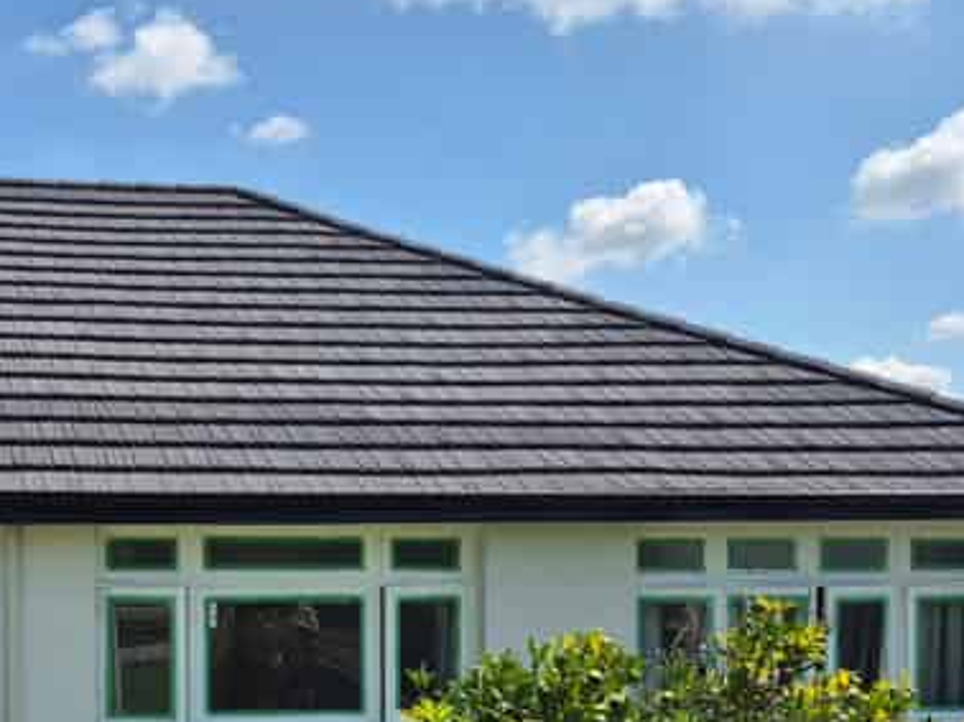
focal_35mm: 40
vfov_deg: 34.9
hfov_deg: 43.6
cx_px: 138
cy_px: 563
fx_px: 1113
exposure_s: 1/2500
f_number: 1.8
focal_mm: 5.4
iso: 25
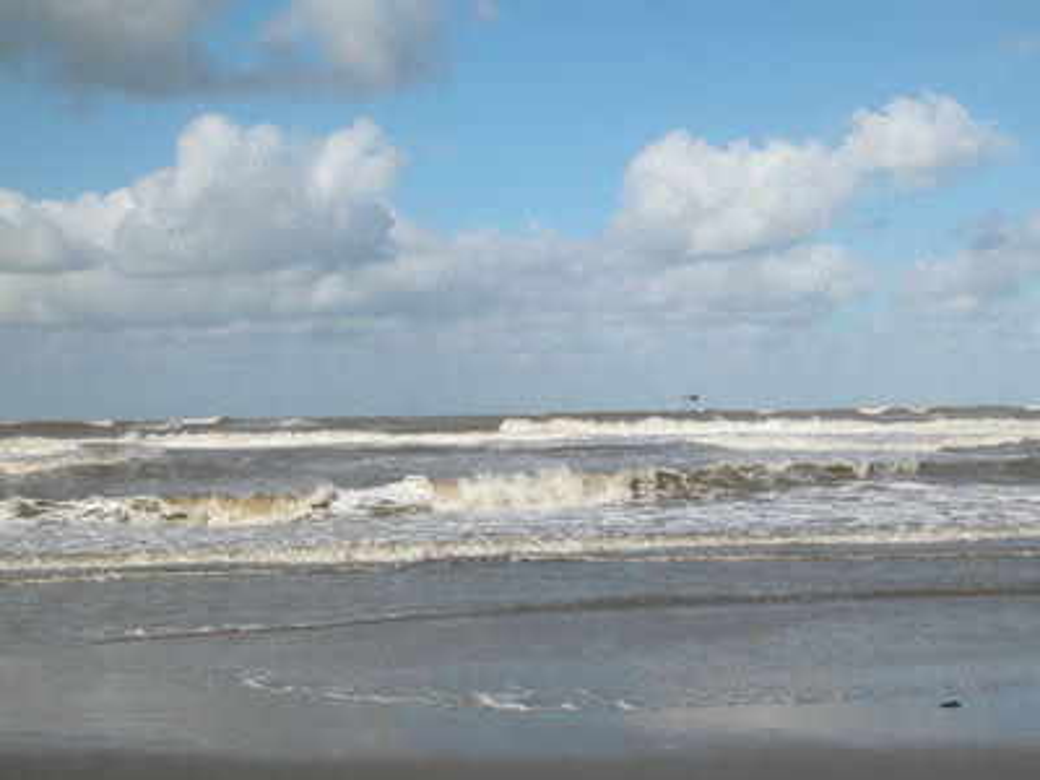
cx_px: 520
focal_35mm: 57
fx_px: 1713
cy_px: 390
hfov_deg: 33.8
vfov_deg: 25.7
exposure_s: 1/475
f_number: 7
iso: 100
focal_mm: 14.7
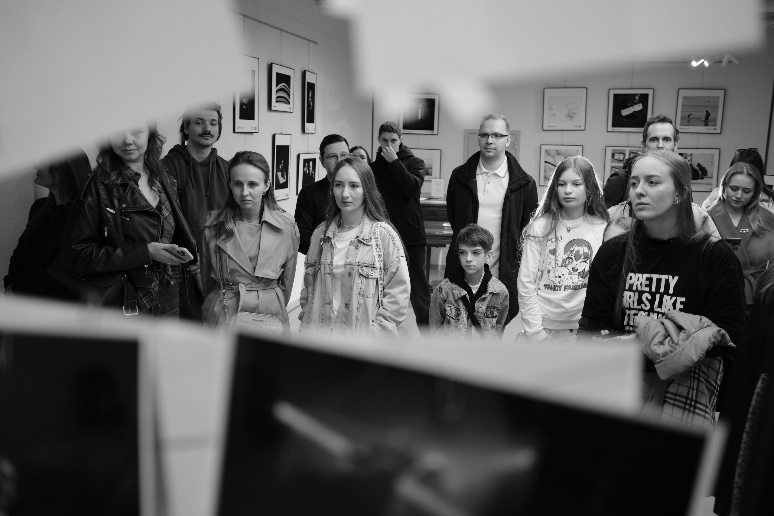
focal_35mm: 35
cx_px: 387
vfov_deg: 37.9
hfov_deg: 54.4
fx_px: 752
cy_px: 258
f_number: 2
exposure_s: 1/110
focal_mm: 23
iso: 320
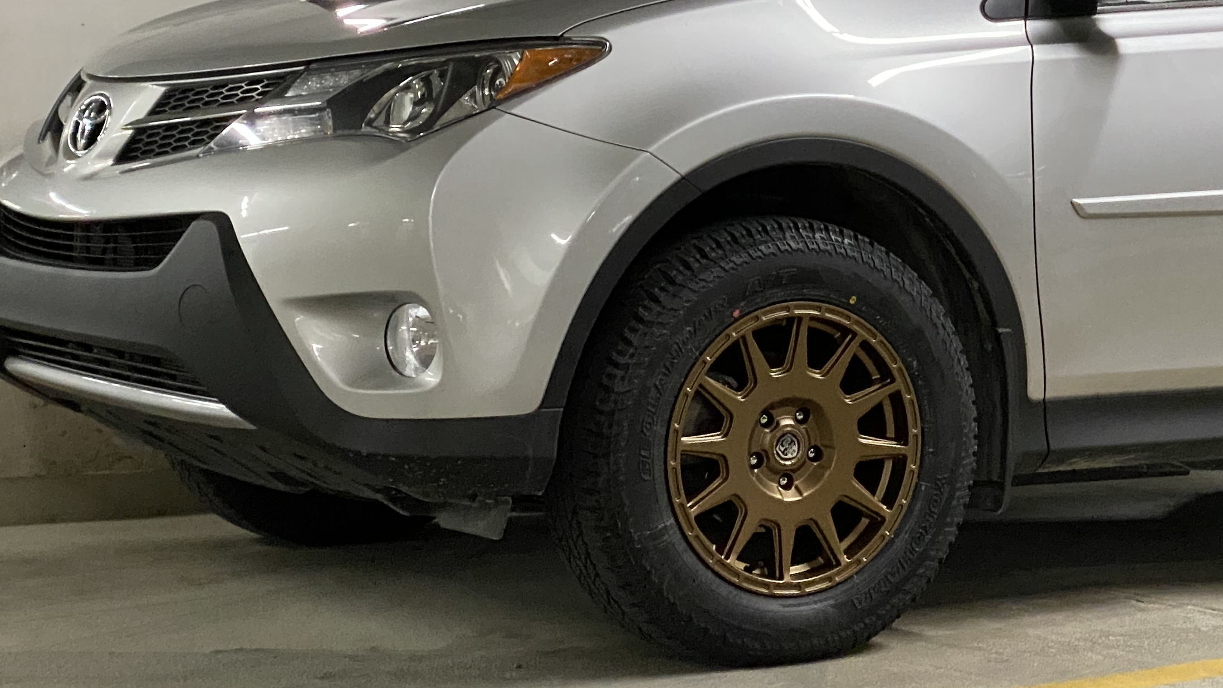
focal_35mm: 104
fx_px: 3372
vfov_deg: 11.6
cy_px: 118
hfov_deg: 20.2
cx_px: 1043
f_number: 2
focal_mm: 6
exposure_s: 1/60
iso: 500
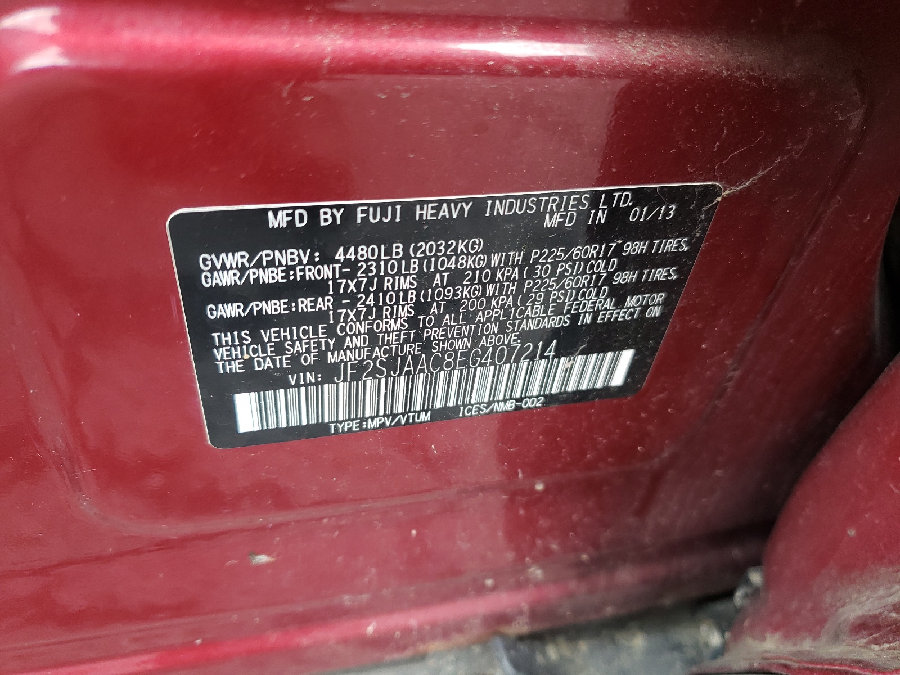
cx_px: 450
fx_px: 676
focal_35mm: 26
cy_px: 338
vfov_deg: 53.1
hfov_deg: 67.3
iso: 98
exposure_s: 1/120
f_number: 1.5
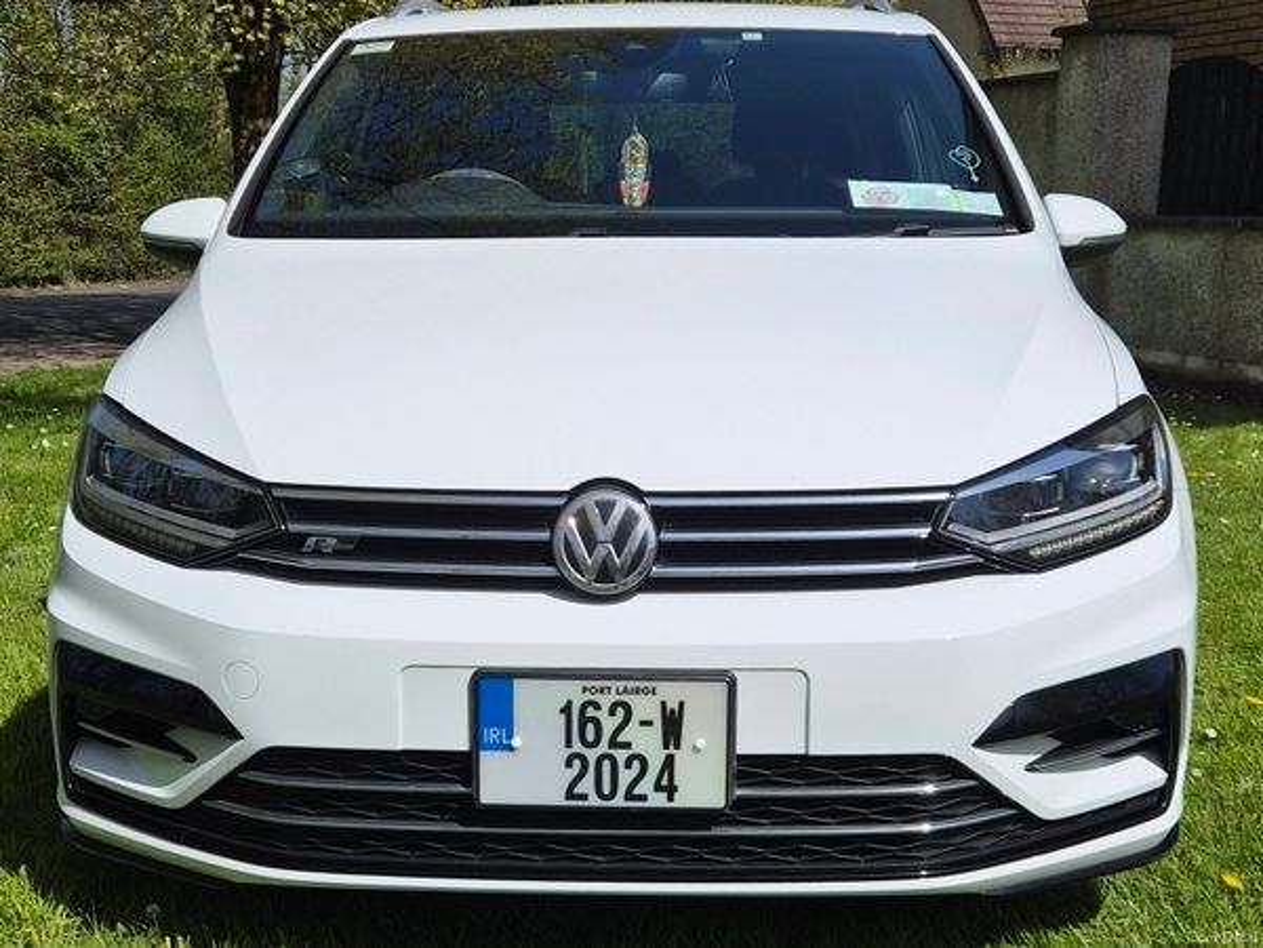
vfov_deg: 58.9
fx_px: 839
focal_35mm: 23
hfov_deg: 73.9
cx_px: 632
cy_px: 474
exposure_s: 1/7696
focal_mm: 5.4
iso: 64
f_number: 1.8
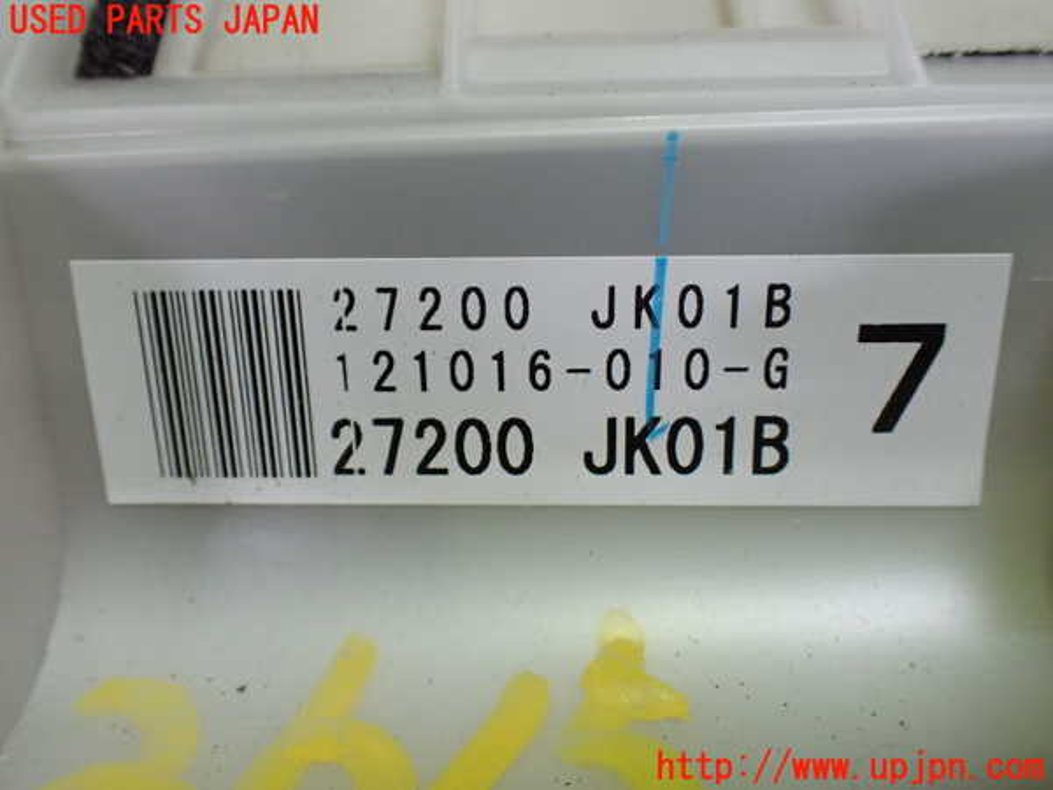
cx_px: 526
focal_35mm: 30
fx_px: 913
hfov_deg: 60.0
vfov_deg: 46.8
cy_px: 395
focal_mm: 5.4
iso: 800
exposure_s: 1/125
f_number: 2.3
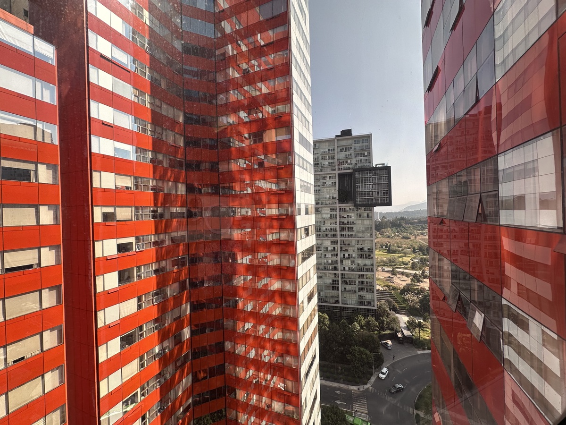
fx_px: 229
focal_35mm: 14
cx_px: 283
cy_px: 212
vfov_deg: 85.7
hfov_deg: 102.1
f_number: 2.2
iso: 40
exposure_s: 1/353
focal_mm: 2.22
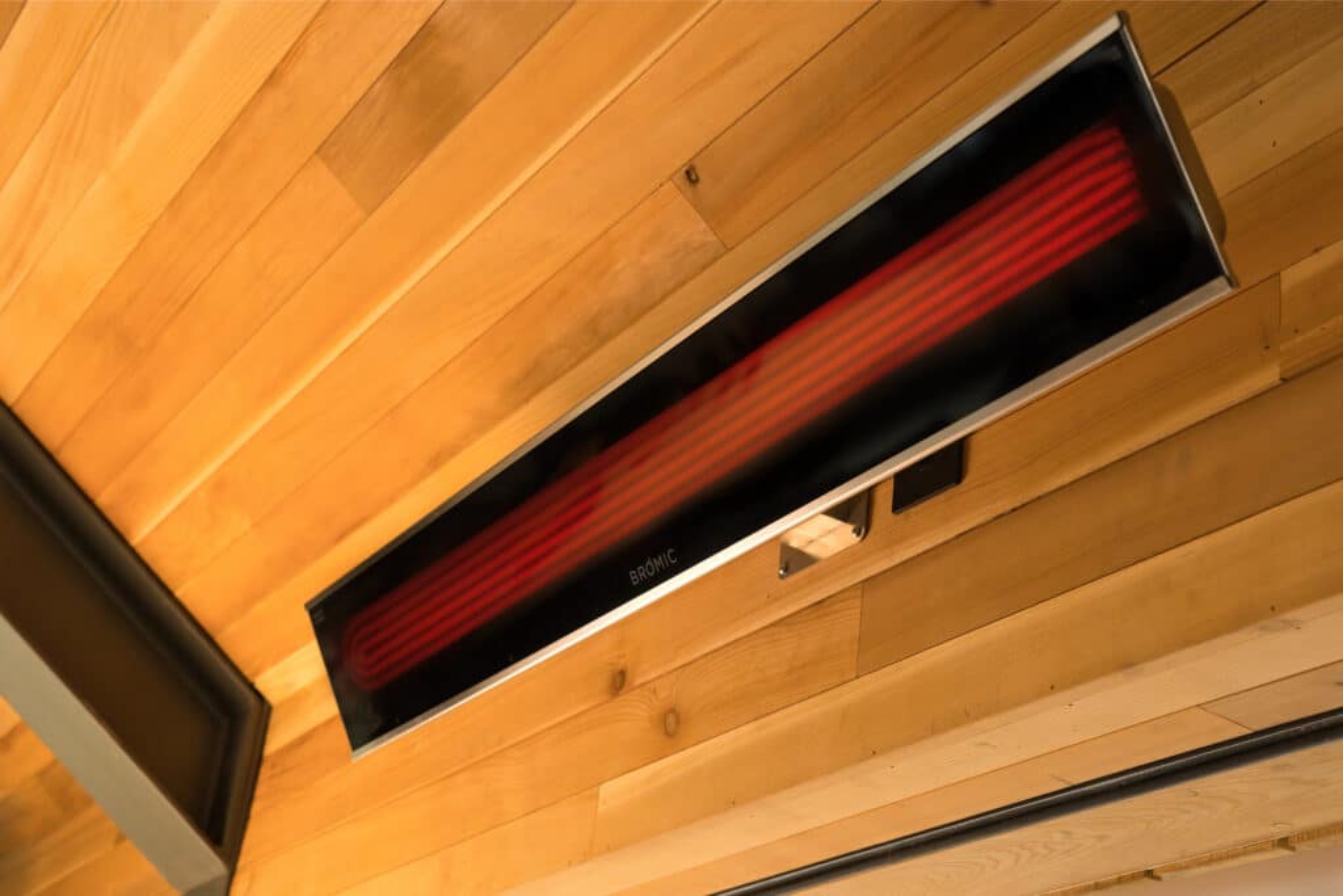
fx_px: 2052
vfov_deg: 24.6
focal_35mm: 55
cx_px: 672
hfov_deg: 36.2
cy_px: 448
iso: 4000
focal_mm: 55
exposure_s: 1/125
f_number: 5.5
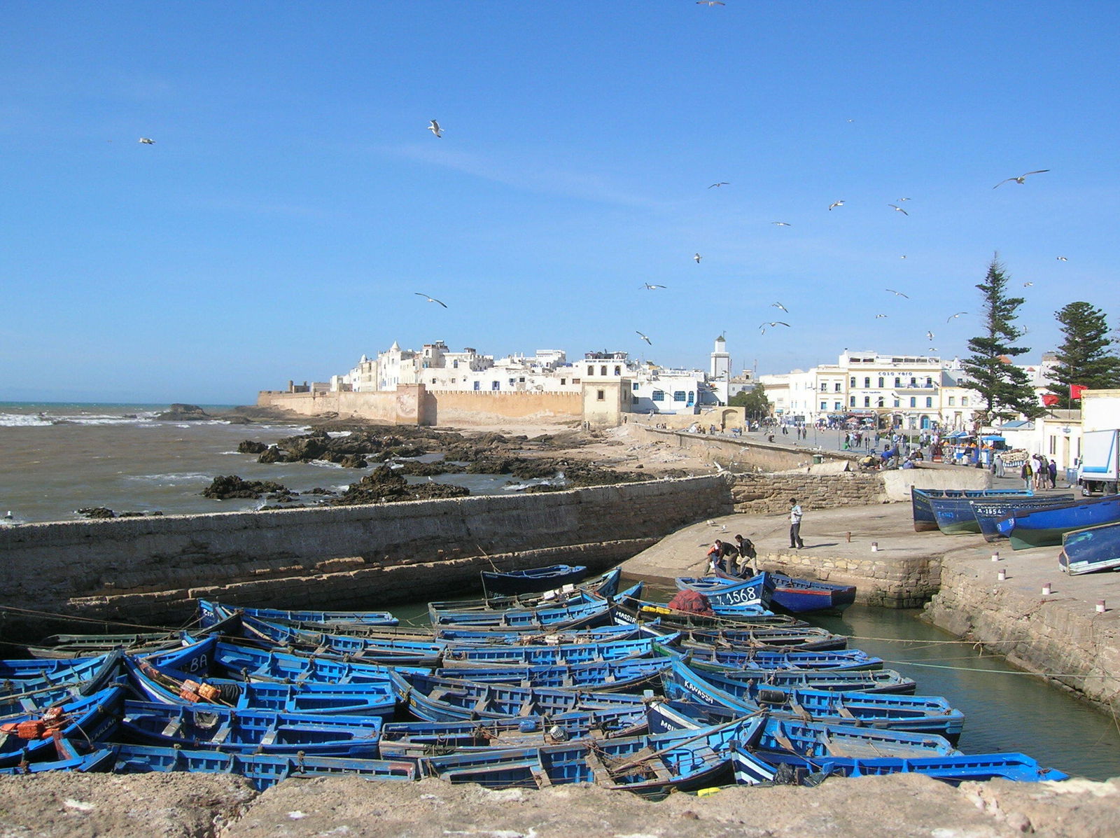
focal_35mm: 34
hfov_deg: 54.0
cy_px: 419
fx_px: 1099
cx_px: 560
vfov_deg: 41.7
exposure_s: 1/466
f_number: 4.9
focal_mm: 5.7
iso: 50
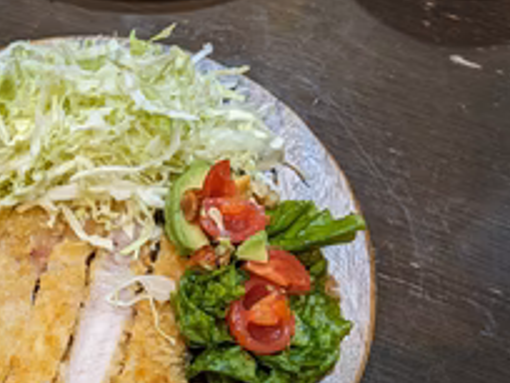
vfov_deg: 28.7
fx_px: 722
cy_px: 335
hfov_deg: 36.5
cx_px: 50
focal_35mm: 49
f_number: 1.89
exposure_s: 1/24
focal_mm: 5.43
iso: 56
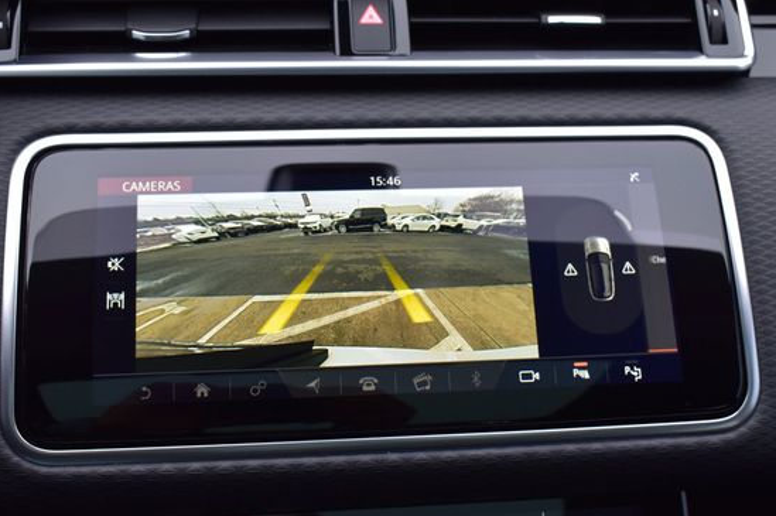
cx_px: 403
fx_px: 1055
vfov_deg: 27.5
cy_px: 254
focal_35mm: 49
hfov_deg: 40.4
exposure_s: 1/25
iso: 400
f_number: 7.1
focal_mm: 28
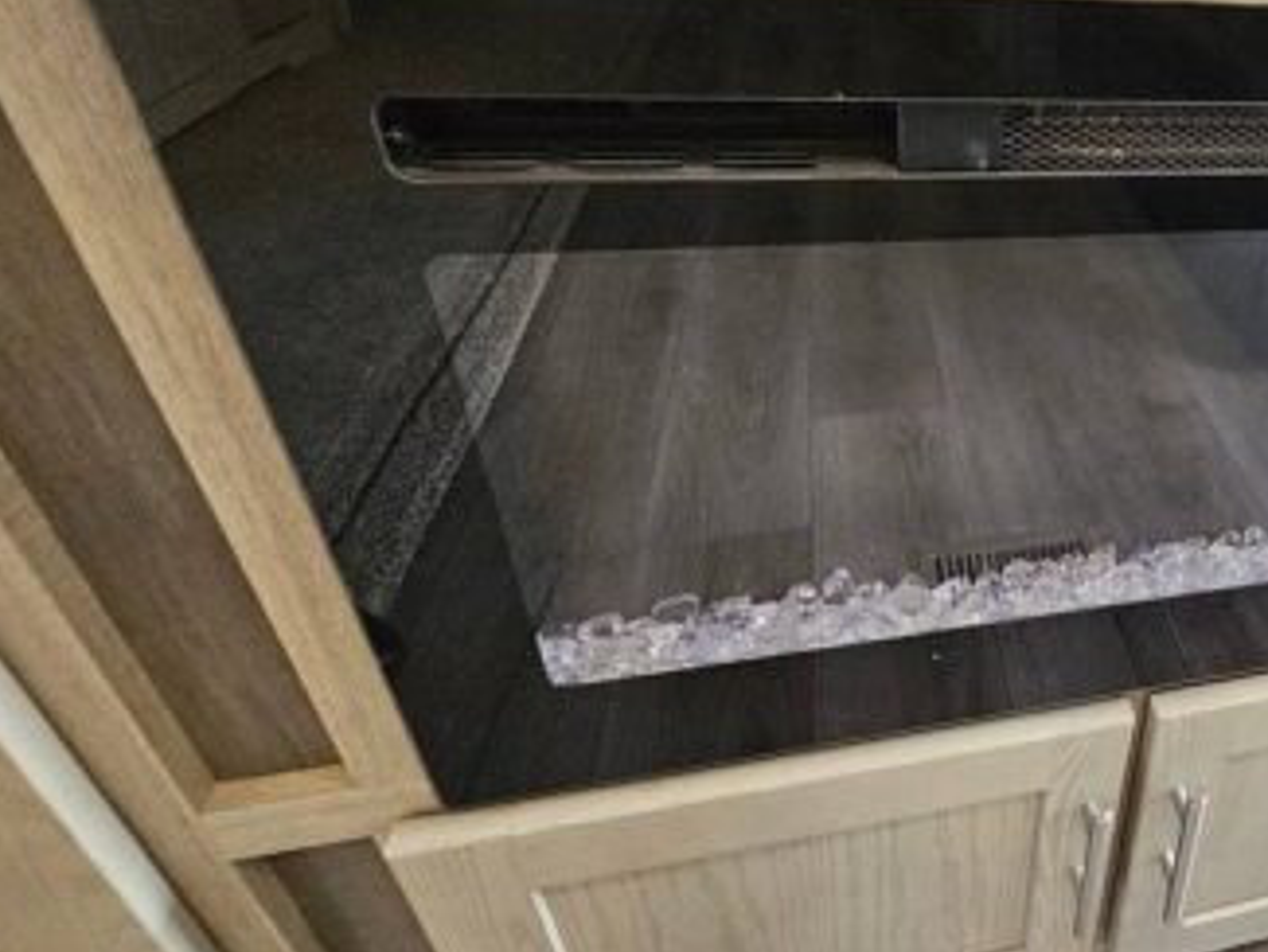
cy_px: 339
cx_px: 1135
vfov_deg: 56.0
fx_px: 879
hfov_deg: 60.8
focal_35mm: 24
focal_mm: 2.2
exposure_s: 1/77
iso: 500
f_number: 2.2
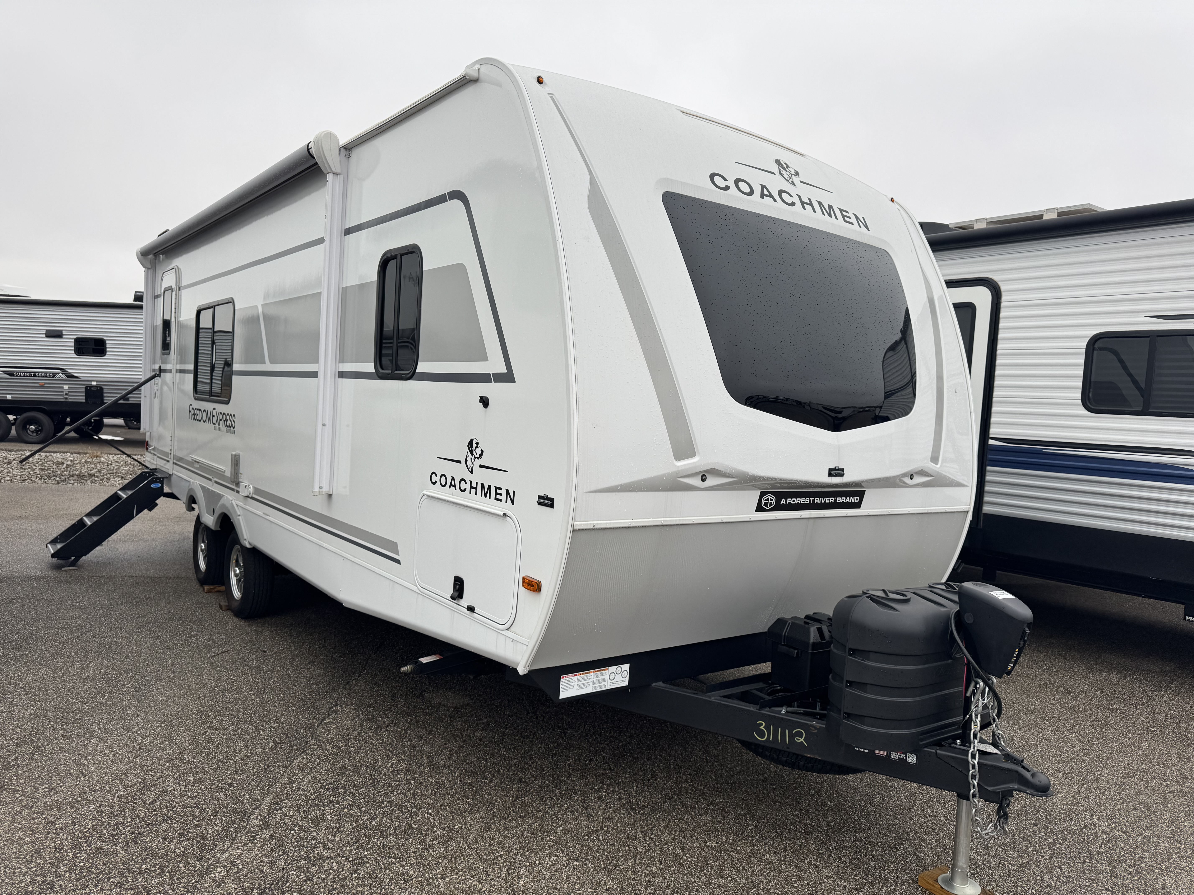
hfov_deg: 71.6
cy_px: 448
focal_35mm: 24
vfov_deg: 56.8
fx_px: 828
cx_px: 597
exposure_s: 1/664
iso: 80
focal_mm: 6.76
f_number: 1.78
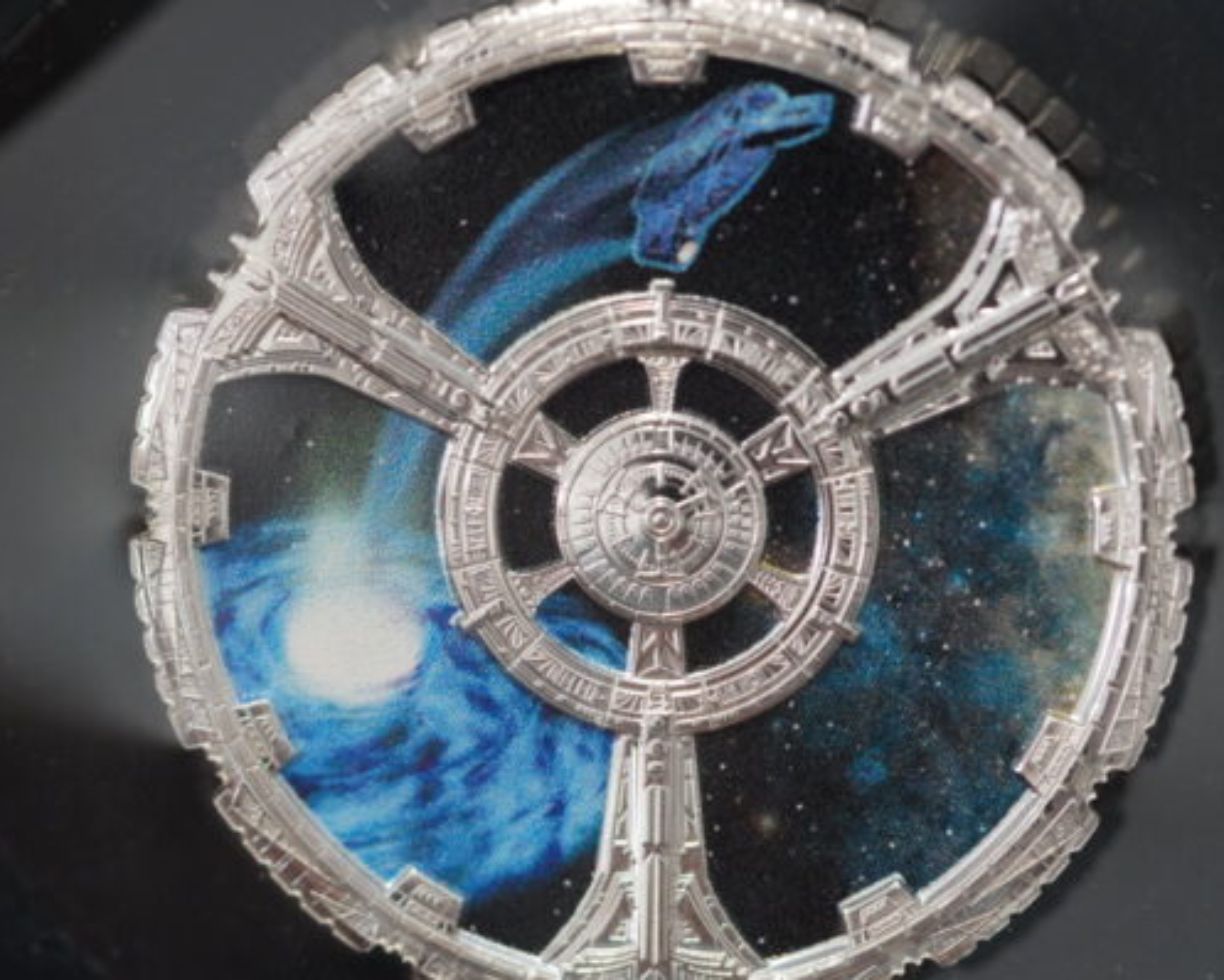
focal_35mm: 153
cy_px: 491
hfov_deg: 12.6
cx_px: 557
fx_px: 5545
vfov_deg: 10.1
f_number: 3.2
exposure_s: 1/160
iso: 1600
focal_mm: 90
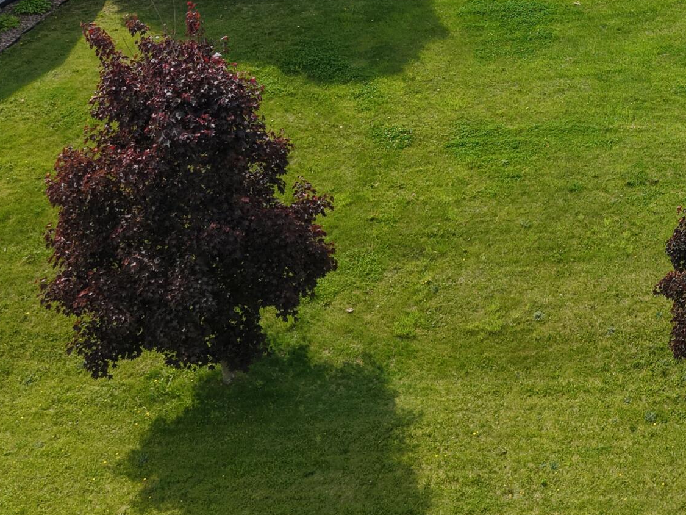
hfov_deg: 27.5
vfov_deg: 22.3
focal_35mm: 64
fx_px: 1268
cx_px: 771
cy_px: 43
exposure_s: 1/3000
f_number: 1.8
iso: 190
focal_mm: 8.67
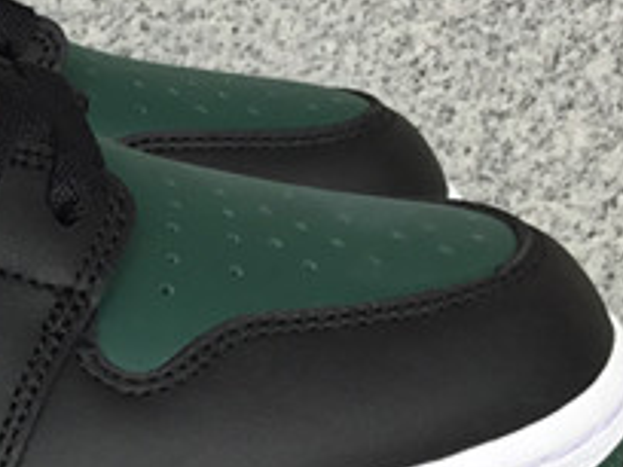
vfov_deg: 10.6
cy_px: 557
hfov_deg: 13.6
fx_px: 2466
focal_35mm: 137
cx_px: -284
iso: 25
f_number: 2.4
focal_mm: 3.3
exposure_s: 1/116
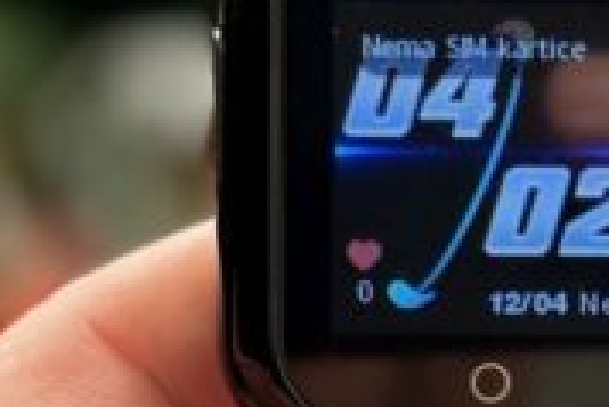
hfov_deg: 9.5
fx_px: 3657
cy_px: 161
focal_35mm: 216
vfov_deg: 6.4
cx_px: 510
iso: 80
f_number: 1.78
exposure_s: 1/171
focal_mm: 6.86
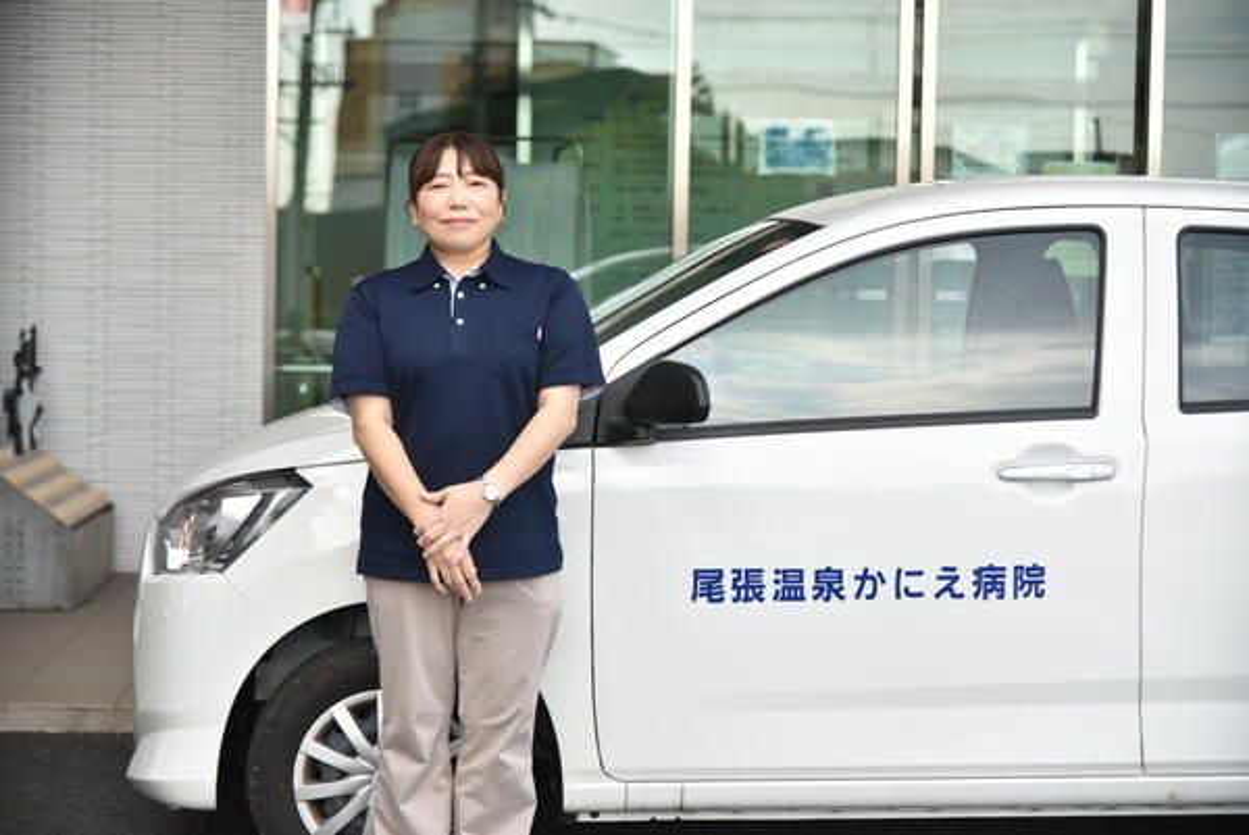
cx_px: 624
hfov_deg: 28.8
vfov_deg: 19.5
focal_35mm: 70
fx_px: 2430
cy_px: 418
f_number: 4
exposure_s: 1/160
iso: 100
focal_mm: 70
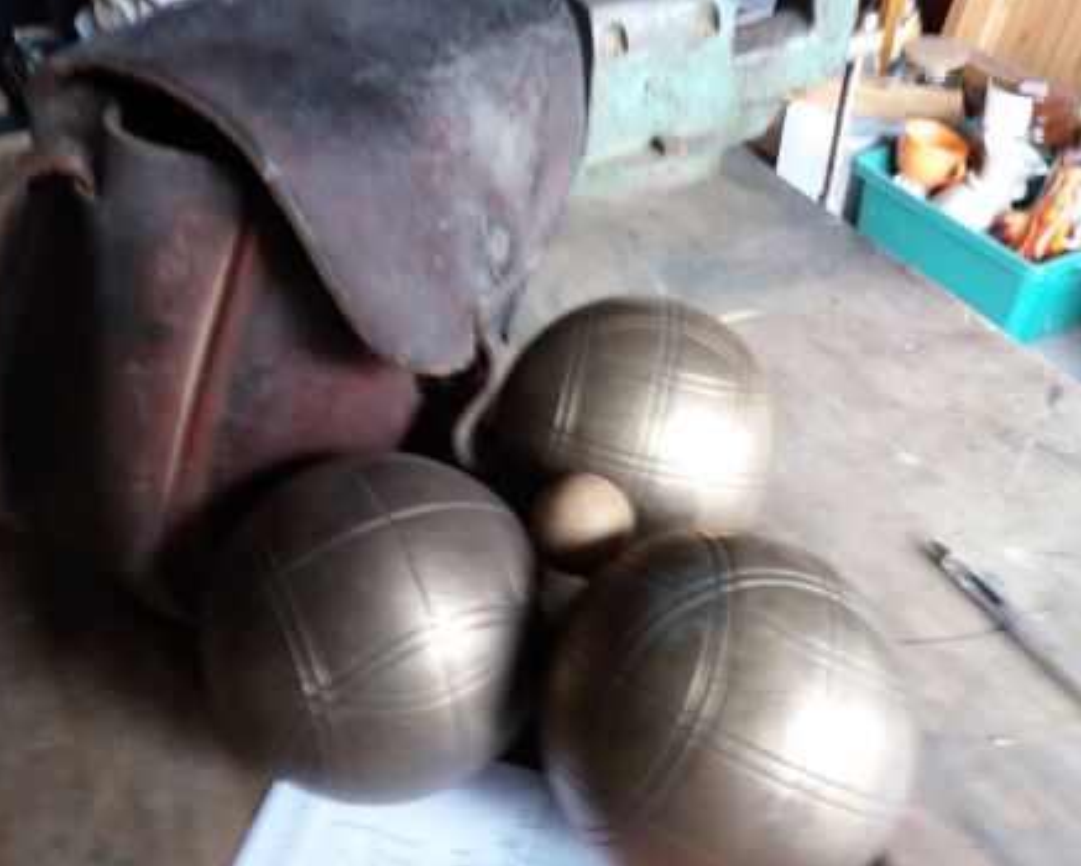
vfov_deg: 48.5
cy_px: 443
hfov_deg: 58.7
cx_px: 529
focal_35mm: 30
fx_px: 960
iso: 160
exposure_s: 1/25
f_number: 1.9
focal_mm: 3.7
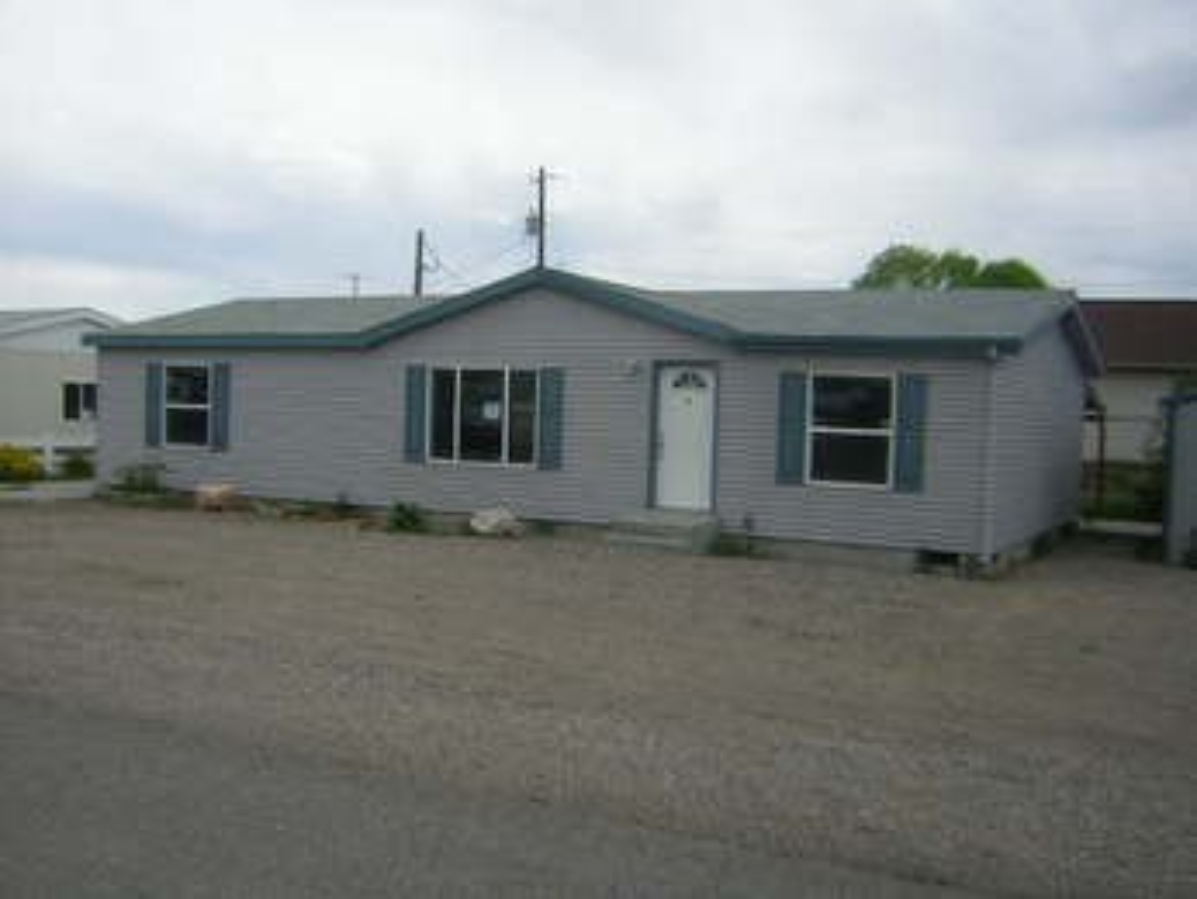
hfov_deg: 51.3
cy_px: 450
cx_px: 598
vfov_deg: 39.7
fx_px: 1246
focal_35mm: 36
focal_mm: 4.7
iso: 50
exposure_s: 1/438
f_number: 5.2
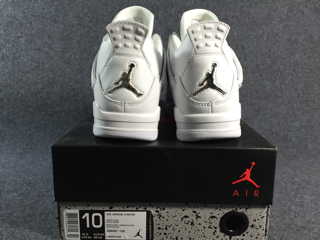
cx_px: 160
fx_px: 268
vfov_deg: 48.2
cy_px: 120
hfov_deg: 61.7
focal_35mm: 29
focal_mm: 4.15
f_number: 2.2
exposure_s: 1/33
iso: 40
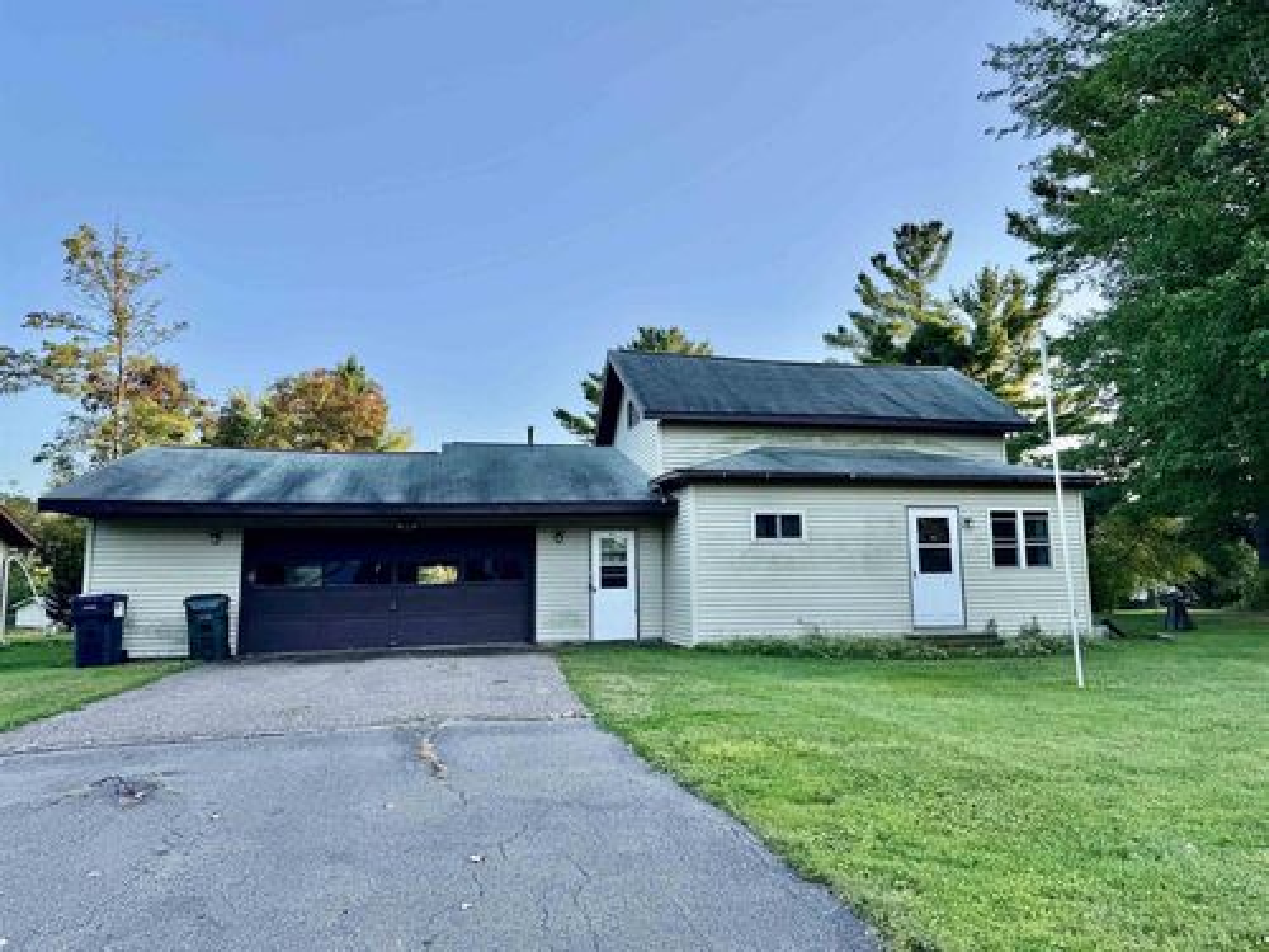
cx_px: 634
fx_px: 880
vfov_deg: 56.8
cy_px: 476
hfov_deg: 71.6
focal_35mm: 24
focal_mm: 6.76
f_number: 1.78
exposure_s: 1/1131
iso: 80
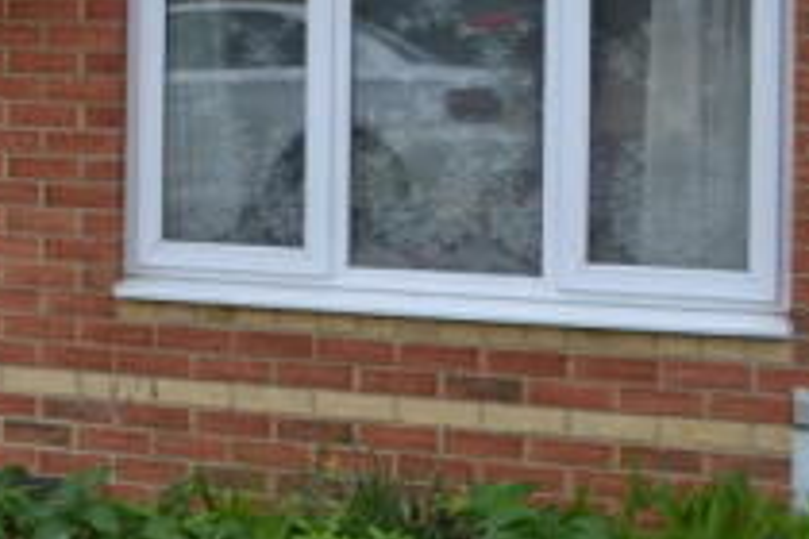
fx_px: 2314
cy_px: -29
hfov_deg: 18.6
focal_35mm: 103
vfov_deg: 13.1
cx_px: -214
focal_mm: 22
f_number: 6.3
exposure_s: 1/160
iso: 100
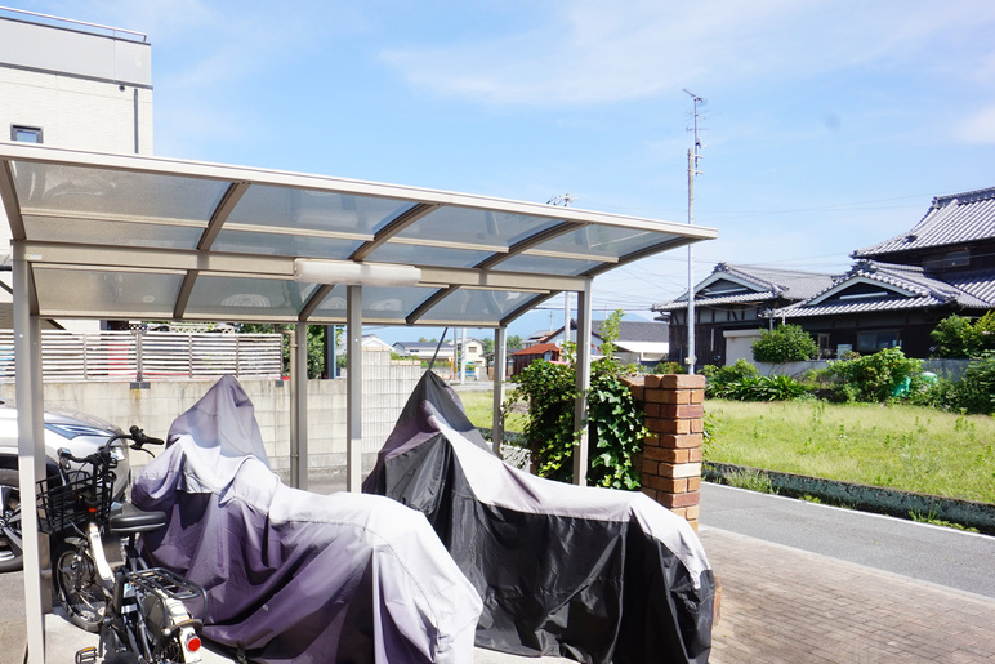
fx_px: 580
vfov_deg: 58.8
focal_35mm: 21
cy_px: 414
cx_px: 353
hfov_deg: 79.2
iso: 100
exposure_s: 1/80
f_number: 13
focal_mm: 10
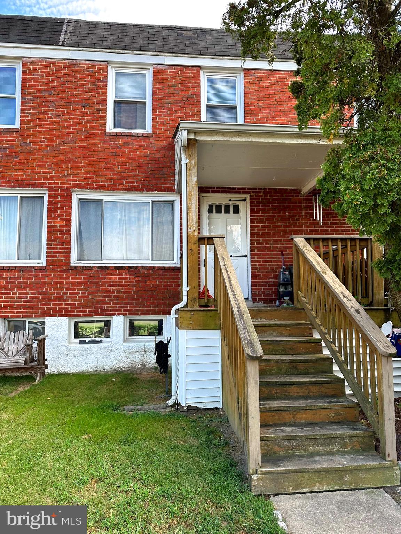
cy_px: 267
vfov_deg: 71.6
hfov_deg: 56.8
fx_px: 371
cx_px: 200
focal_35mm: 24
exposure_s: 1/699
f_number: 1.78
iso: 80
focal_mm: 6.86
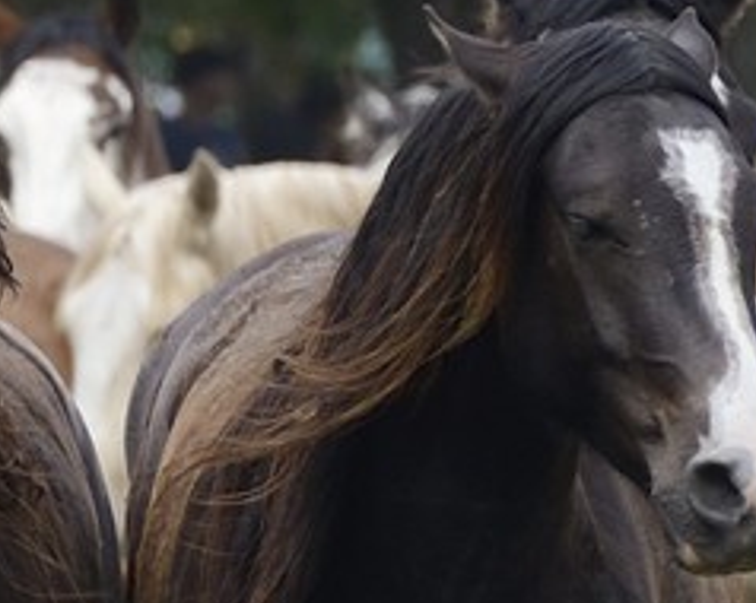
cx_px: -1642
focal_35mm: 1232
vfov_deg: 1.3
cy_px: 336
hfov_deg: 1.6
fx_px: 27543
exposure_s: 1/400
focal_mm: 195
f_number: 5.6
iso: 400
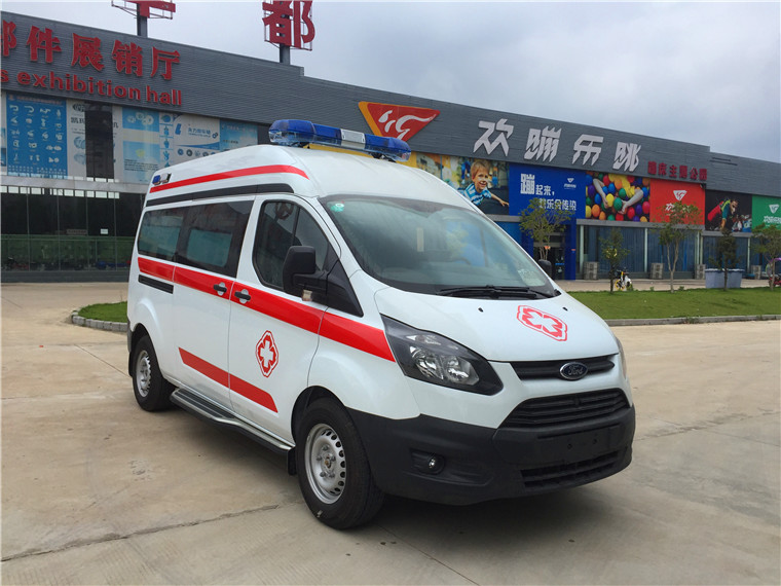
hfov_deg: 61.7
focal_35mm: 29
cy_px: 293
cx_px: 390
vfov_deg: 48.2
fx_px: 654
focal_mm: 4.15
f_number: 2.2
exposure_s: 1/1799
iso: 32
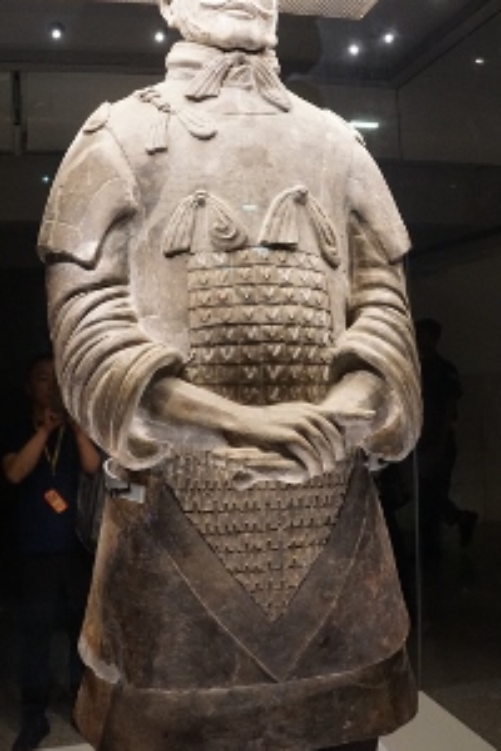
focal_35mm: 36
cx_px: 217
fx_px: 751
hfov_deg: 36.8
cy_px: 365
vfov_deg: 53.1
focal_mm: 18
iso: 3200
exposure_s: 1/125
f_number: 3.5
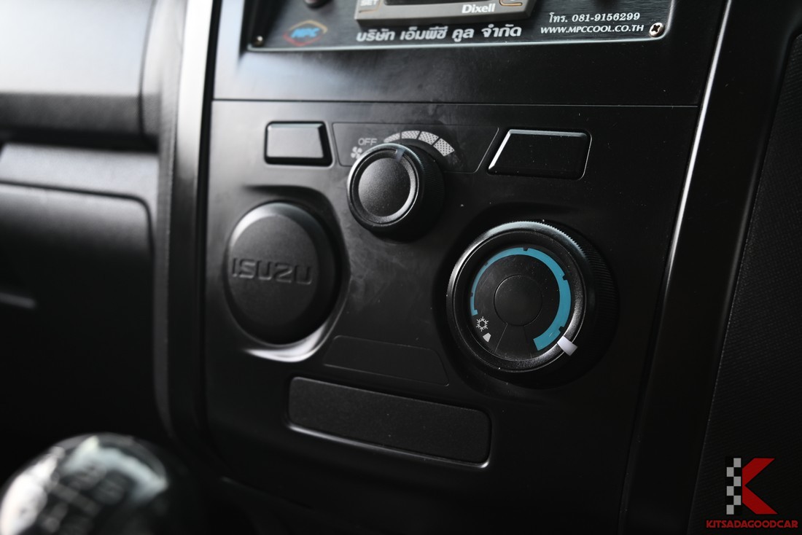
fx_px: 891
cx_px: 401
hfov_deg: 48.4
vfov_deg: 33.4
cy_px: 268
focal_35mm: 40
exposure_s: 1/45
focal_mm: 40
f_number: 5.6
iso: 280
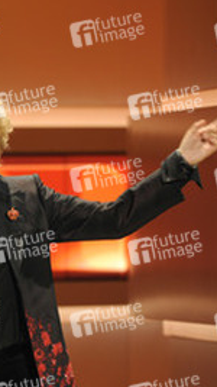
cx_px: -18
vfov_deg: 3.6
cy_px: 212
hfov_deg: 2.0
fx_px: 6154
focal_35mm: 601
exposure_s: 1/80
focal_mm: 340
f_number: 4
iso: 1600
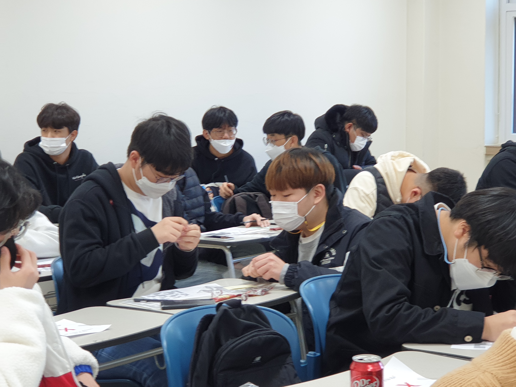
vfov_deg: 28.0
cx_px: 258
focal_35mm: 52
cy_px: 194
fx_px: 775
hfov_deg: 36.8
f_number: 2.4
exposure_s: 1/30
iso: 100
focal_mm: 6
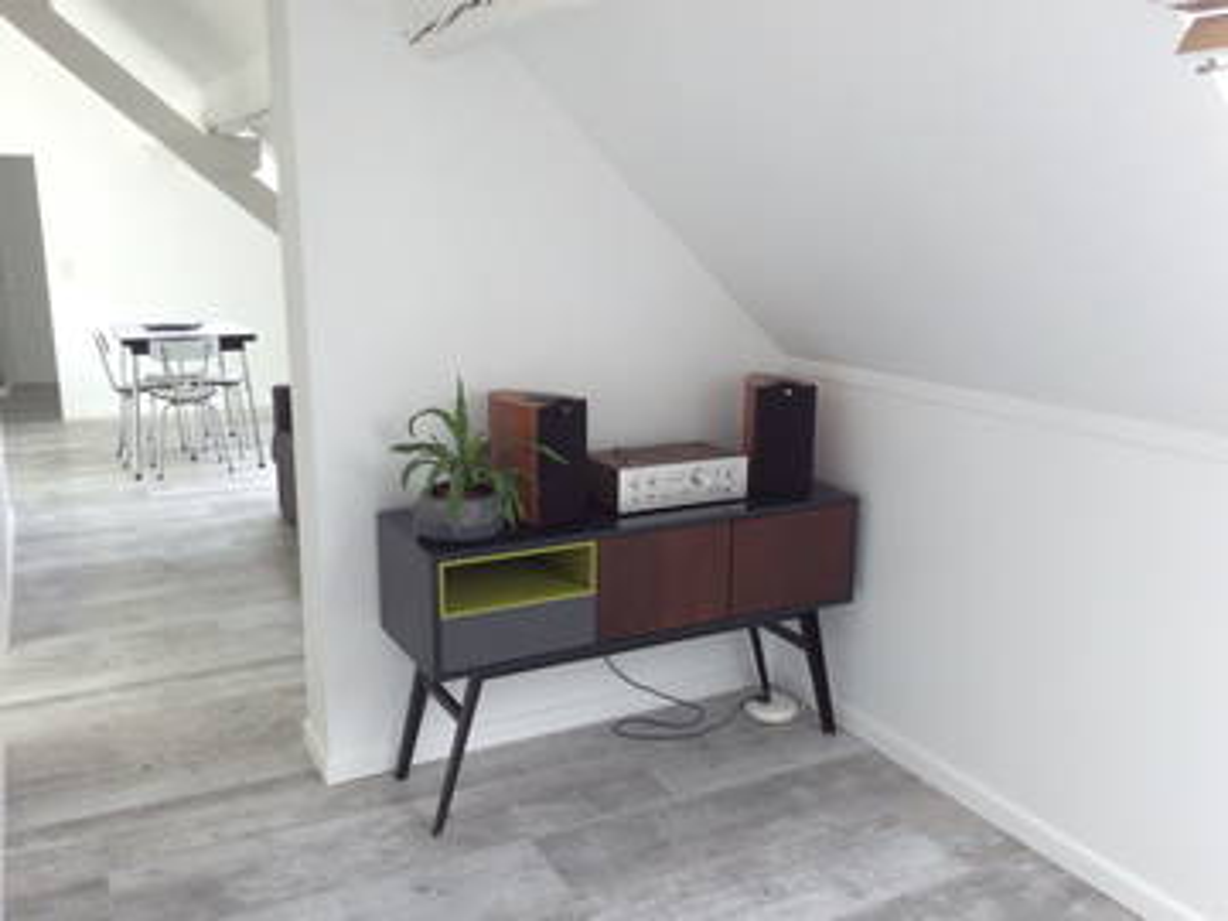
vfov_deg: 44.2
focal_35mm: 32
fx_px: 1135
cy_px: 460
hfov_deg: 56.8
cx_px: 614
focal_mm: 3.3
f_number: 2.4
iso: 64
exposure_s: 1/100
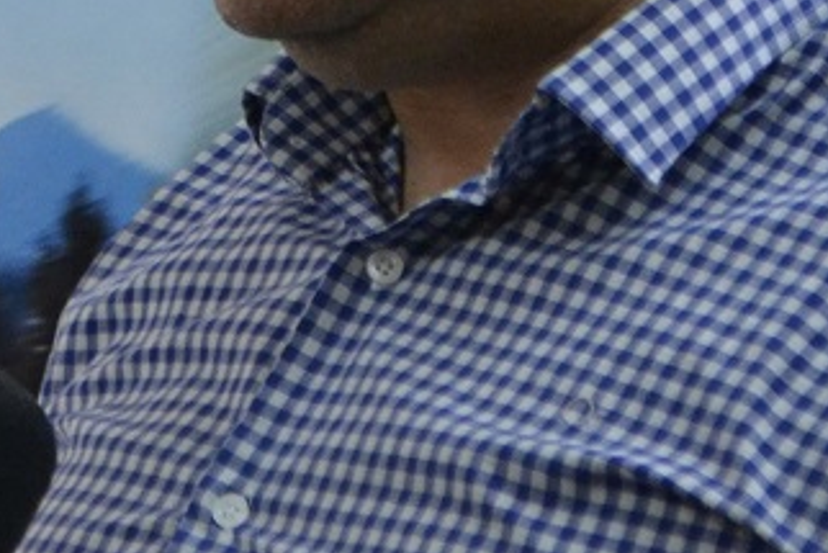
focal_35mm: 333
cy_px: -288
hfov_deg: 6.2
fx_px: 7662
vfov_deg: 4.1
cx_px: -31
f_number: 5.6
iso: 1600
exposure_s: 1/125
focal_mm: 55
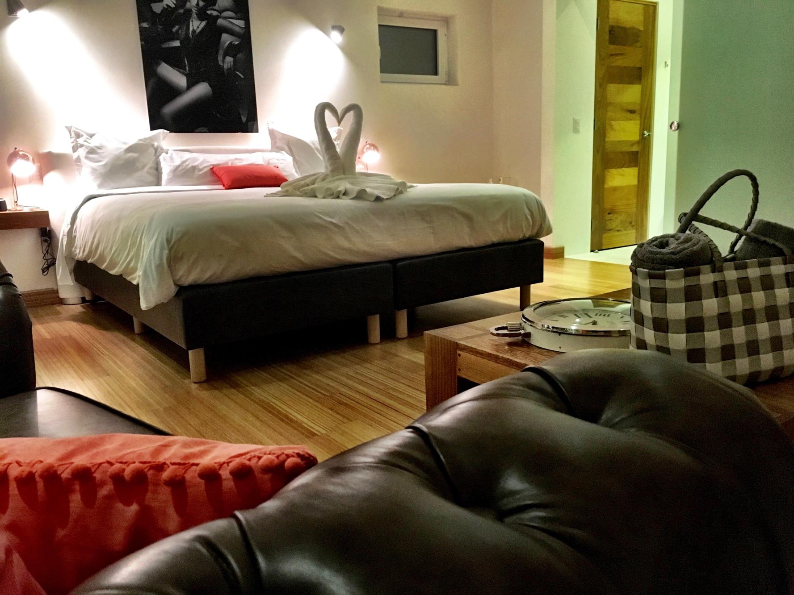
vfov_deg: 48.2
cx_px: 397
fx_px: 665
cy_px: 298
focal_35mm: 29
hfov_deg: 61.7
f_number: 2.2
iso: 250
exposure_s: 1/15
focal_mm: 4.15
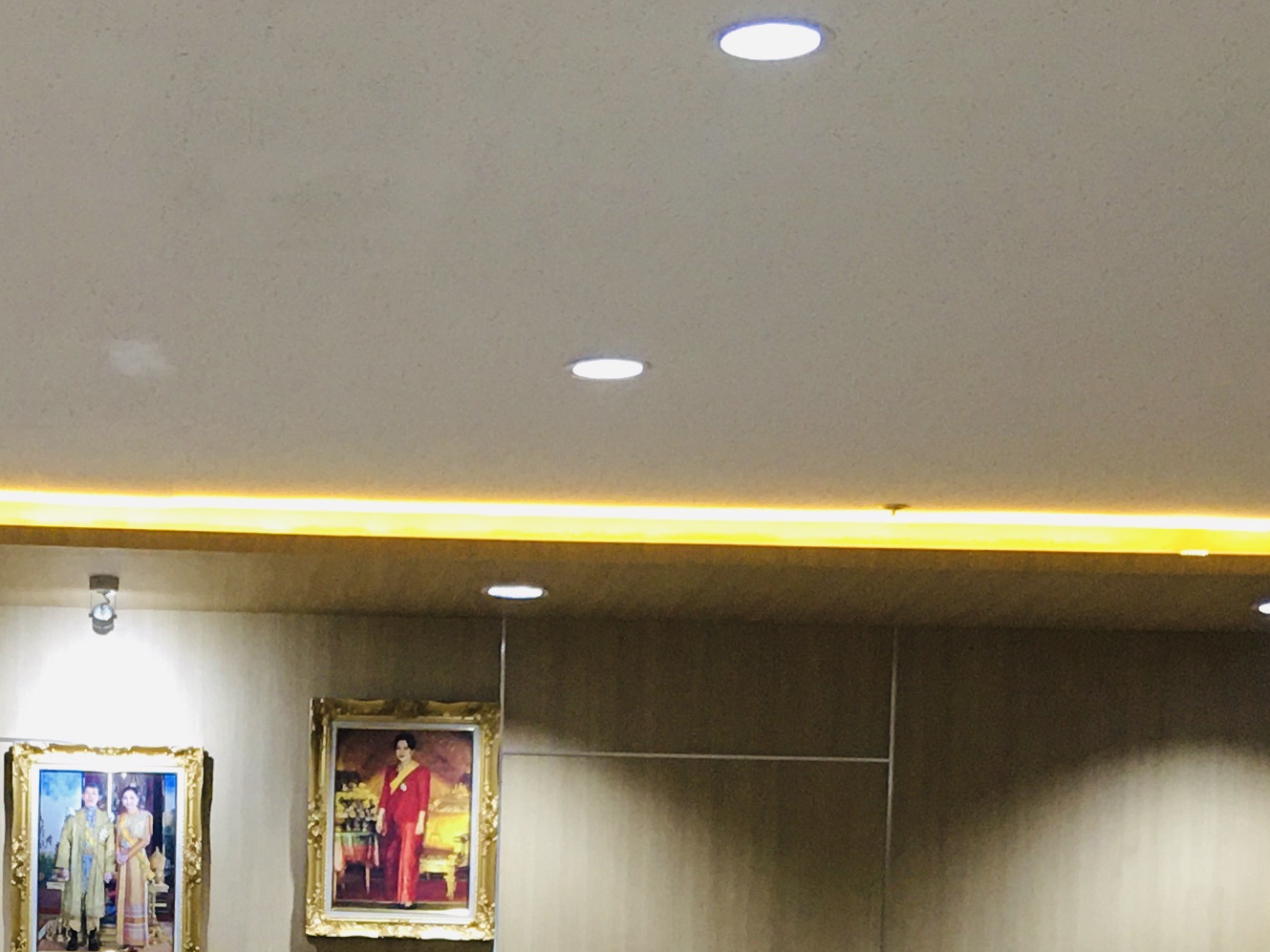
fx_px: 3229
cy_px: 1316
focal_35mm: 88
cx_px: 284
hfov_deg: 22.0
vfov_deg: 15.8
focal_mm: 4.15
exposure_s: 1/17
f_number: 2.2
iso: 64
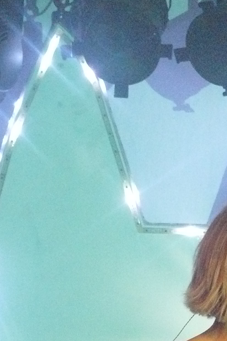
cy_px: 334
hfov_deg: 5.1
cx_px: 264
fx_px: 2543
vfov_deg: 7.6
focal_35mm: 269
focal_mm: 17.3
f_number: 3.2
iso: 800
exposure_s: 1/30
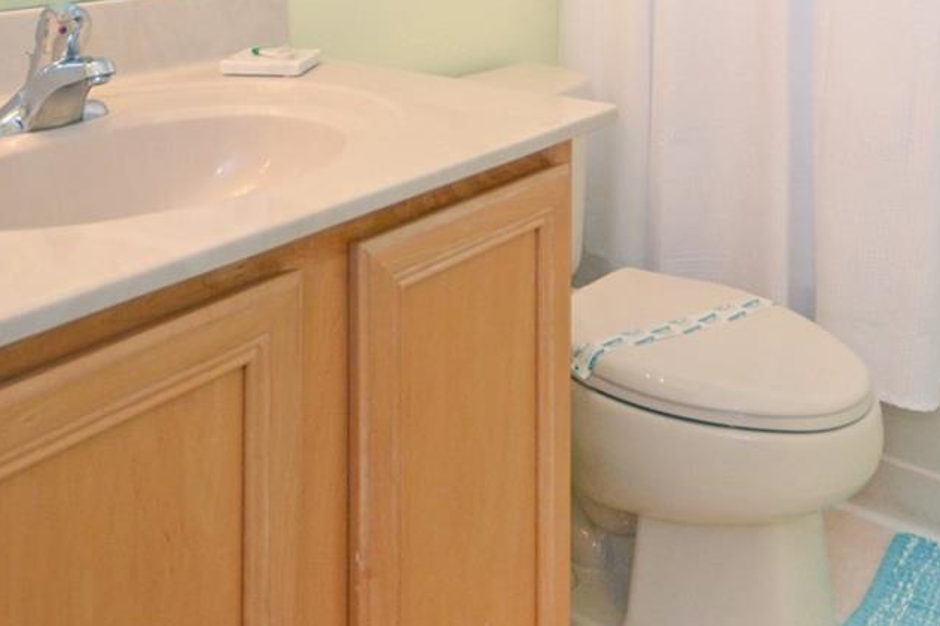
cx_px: 532
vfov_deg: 29.5
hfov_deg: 50.6
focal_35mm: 38
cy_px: -149
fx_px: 992
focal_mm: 10
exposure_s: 1/100
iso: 400
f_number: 5
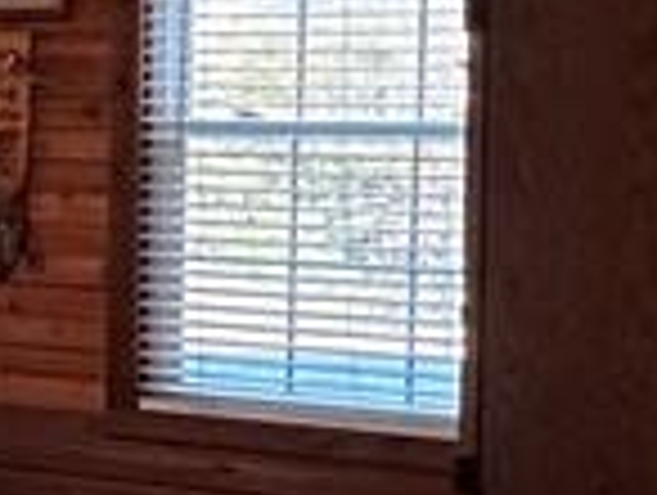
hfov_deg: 13.7
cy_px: 158
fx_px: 1863
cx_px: -963
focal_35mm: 98
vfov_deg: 15.1
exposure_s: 1/120
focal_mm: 2.22
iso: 200
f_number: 2.2
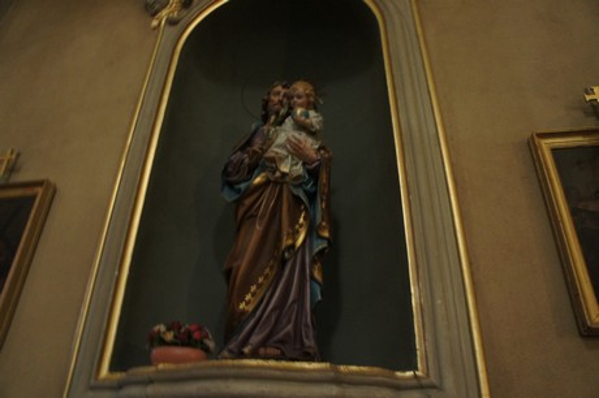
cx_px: 300
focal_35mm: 27
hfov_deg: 67.4
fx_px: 449
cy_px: 199
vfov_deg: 47.9
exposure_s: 1/8
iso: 1600
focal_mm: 18
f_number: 3.5
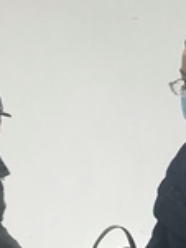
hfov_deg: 12.1
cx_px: -173
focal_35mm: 110
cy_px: 204
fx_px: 789
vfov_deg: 17.7
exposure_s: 1/33.3
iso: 320
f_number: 1.8
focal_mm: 4.75
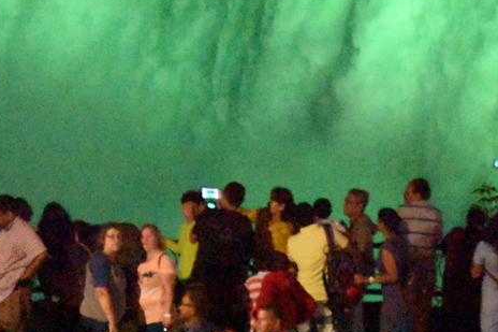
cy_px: -3
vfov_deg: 3.4
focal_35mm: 400
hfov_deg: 5.2
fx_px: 5531
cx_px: 138
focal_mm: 145
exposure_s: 1/100
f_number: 5.6
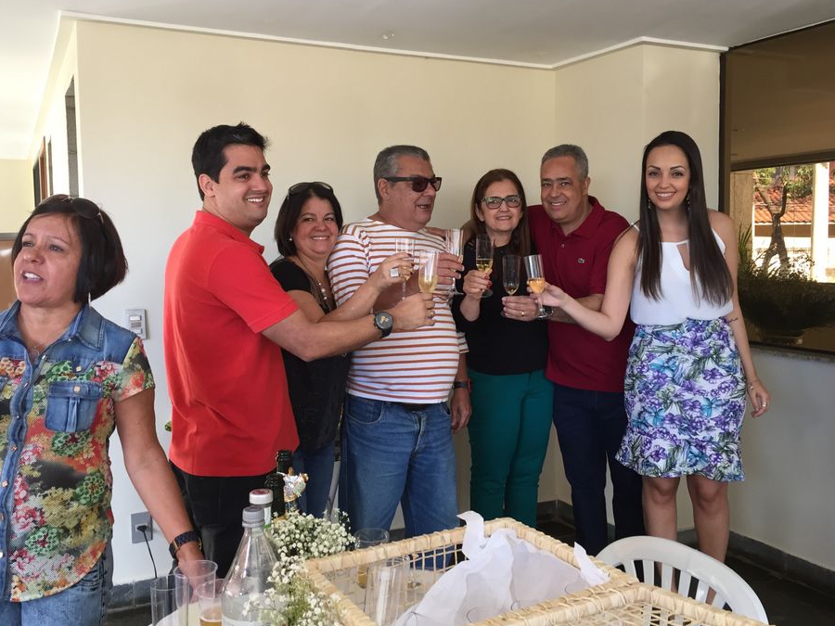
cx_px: 426
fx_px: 796
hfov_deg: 55.3
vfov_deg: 42.9
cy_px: 287
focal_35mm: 33
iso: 32
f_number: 2.2
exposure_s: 1/40
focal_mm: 4.15
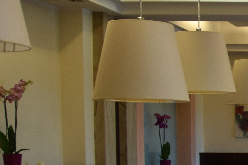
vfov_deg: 12.4
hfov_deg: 15.8
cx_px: 468
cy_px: 208
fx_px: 737
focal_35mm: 107
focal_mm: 18
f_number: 4.5
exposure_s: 1/80
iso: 400
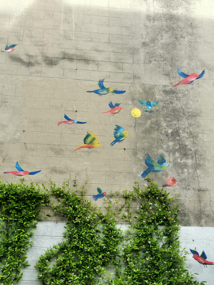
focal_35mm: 49
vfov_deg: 38.9
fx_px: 404
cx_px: 107
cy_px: 142
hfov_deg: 29.7
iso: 50
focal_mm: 5.56
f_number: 1.6
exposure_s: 1/870
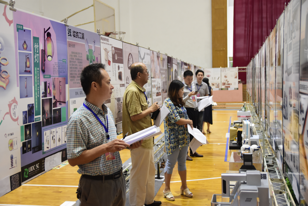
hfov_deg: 41.1
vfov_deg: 28.1
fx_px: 411
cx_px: 154
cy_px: 103
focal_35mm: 48
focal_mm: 32
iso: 1600
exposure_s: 1/200
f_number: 2.8
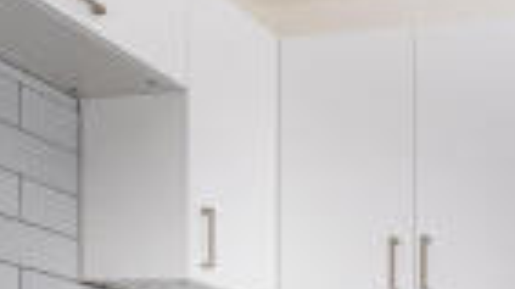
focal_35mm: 53
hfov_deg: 31.3
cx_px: 654
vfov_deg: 18.9
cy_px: 474
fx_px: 723
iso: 400
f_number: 6.4
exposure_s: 1/40
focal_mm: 10
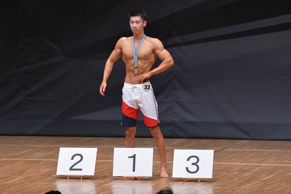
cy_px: 97
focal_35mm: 285
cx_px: 146
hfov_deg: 7.2
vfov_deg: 4.8
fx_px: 2303
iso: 5000
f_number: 5.6
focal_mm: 190
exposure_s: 1/400
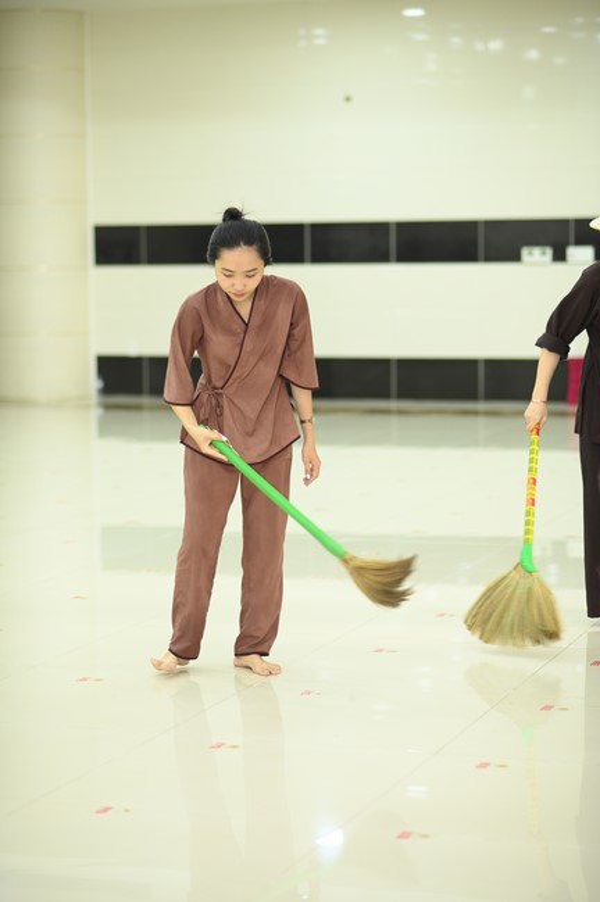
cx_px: 300
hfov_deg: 16.0
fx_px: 2129
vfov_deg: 23.9
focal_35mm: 85
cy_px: 451
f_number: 2.2
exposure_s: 1/200
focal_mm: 85
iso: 1250
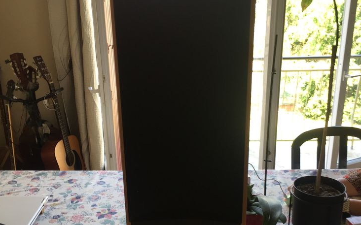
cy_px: 148
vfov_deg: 30.3
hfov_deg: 47.2
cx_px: 182
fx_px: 413
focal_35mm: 42
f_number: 2.2
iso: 32
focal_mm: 4.15
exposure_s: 1/50
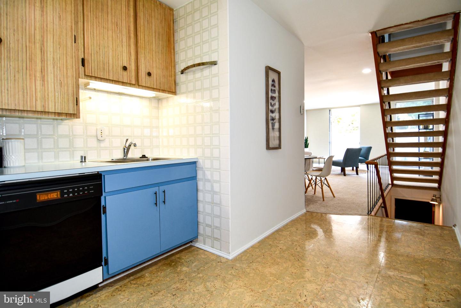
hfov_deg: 90.0
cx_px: 230
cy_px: 154
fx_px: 230
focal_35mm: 18
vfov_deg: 67.4
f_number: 4
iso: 400
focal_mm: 12
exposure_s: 1/60
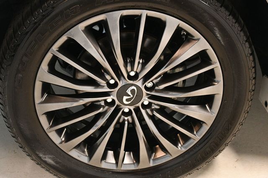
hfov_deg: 33.4
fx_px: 446
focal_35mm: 60
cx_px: 134
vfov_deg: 22.6
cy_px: 89
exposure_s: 1/60
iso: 3200
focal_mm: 40
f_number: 4.5
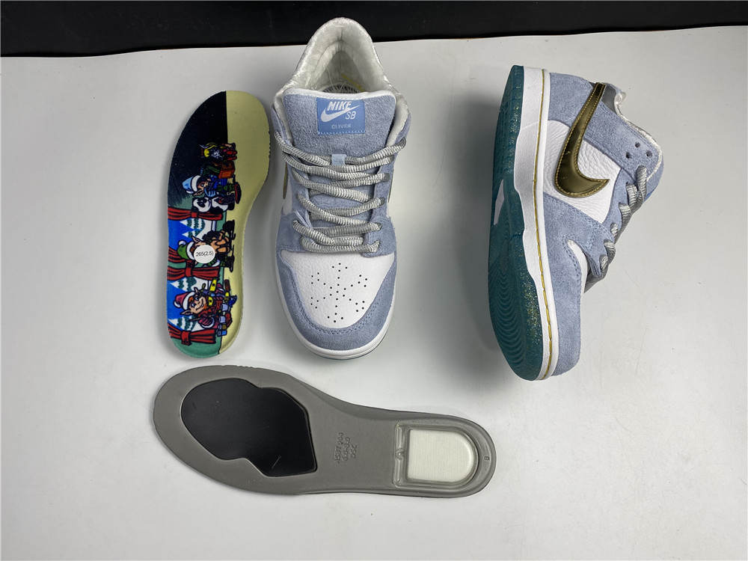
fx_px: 562
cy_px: 280
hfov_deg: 67.3
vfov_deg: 53.1
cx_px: 374
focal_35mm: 26
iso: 40
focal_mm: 4.25
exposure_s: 1/122
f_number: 1.8
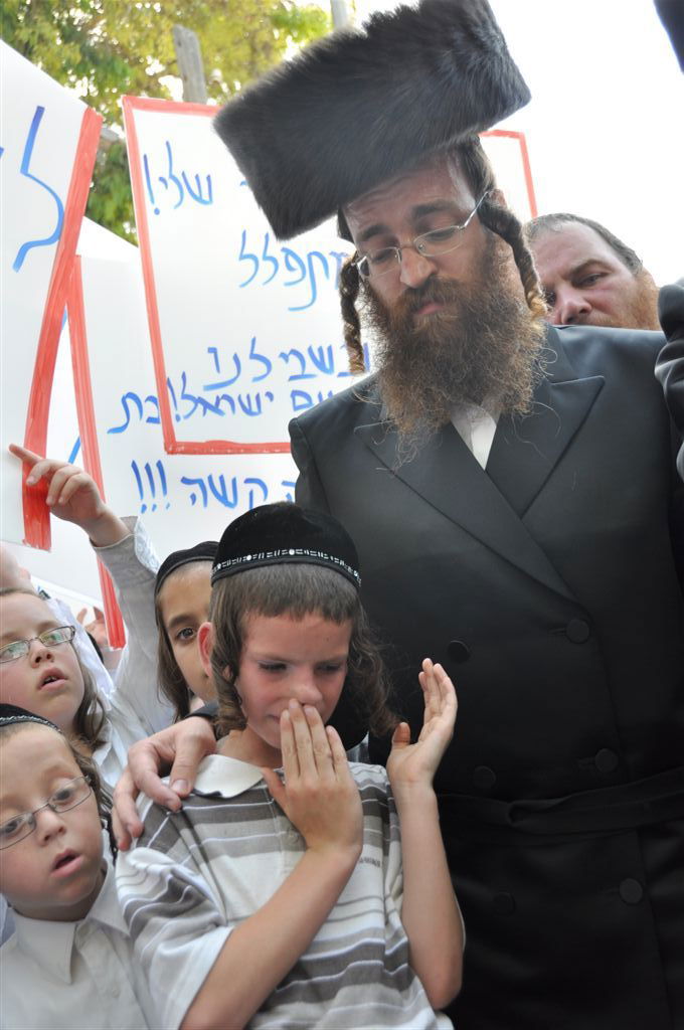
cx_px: 342
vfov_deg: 42.4
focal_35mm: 46
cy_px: 515
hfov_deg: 28.9
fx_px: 1329
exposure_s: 1/125
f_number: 5.6
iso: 200
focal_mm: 31
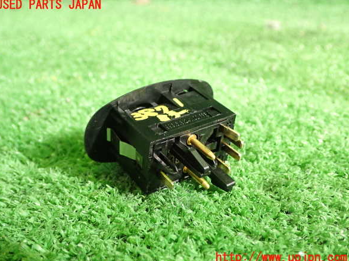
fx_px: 423
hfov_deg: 44.8
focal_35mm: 42
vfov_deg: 34.3
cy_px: 131
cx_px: 172
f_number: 2.8
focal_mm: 7.31
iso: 640
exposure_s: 1/40
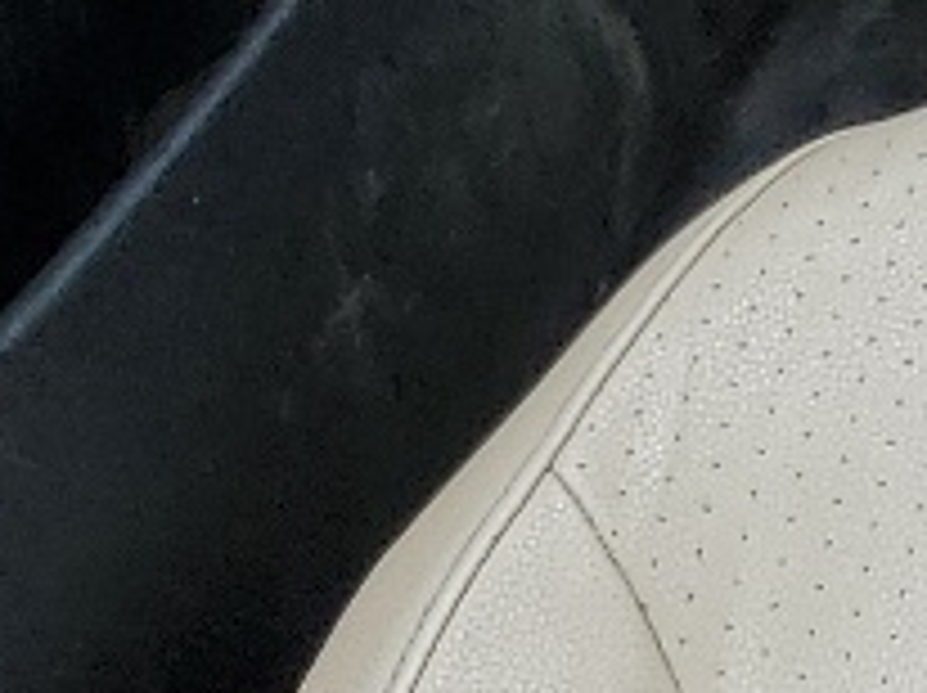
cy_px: -256
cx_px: 3249
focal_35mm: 202
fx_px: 5403
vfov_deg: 7.2
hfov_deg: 7.8
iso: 50
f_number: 1.5
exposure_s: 1/192
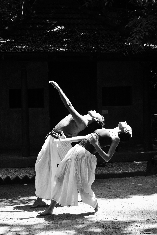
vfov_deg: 23.9
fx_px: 555
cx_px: 78
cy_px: 118
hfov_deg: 16.1
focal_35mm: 85
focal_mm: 85
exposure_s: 1/320
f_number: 6.3
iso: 1000
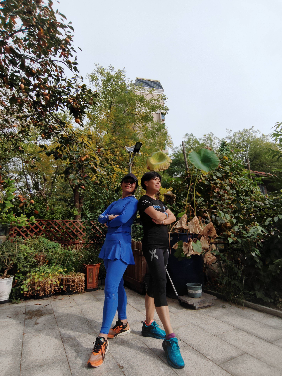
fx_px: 196
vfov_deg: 87.8
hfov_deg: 71.6
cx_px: 141
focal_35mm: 18
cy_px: 188
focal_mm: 2.66
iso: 50
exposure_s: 1/390
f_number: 2.4
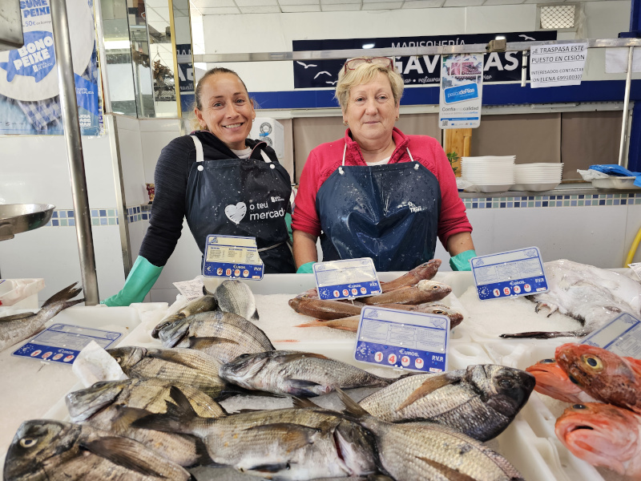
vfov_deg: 58.9
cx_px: 320
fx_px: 426
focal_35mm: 23
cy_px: 240
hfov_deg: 73.9
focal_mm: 6.3
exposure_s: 1/120
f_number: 1.7
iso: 160
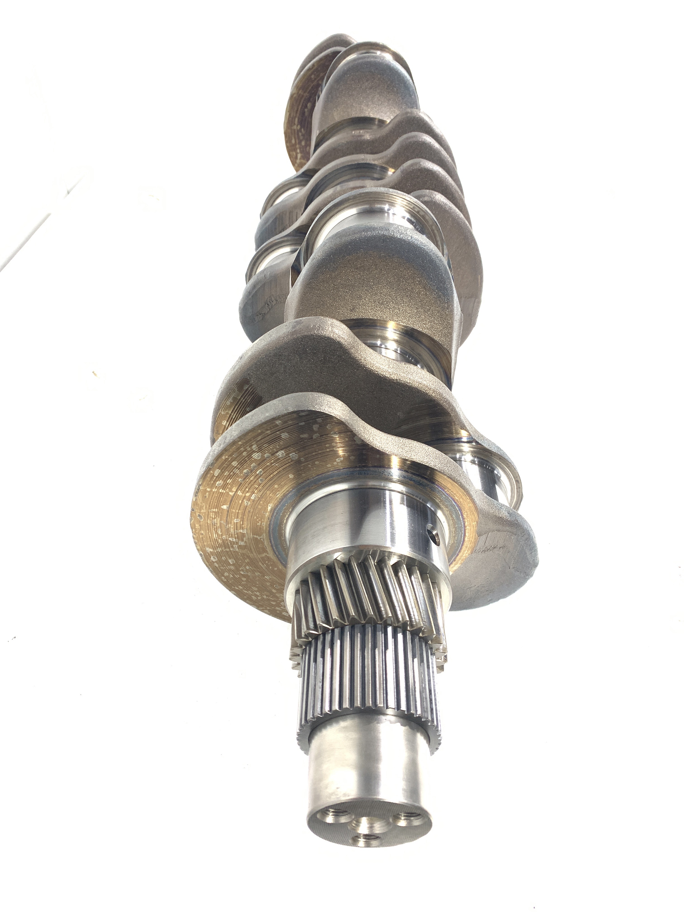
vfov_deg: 67.3
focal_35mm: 26
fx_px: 685
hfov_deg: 53.1
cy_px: 456
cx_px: 342
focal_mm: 4.25
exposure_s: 1/120
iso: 40
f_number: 1.8
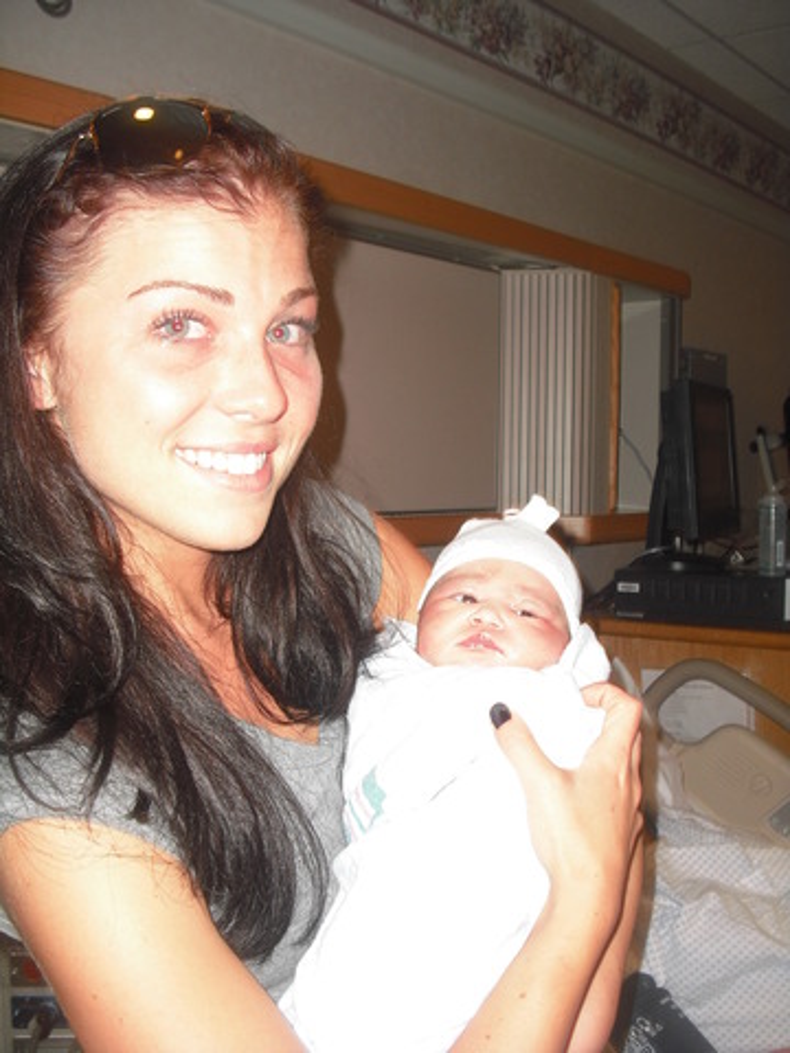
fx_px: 1156
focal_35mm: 38
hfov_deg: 37.7
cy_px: 526
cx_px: 395
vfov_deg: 49.0
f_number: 2.8
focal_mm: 6.2
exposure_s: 1/60
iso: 100
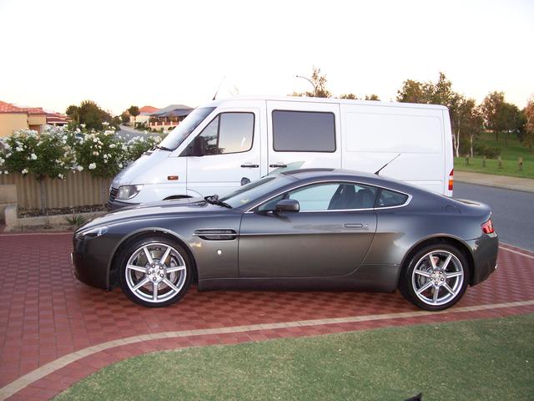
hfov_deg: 54.0
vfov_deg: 41.8
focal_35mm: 34
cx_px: 267
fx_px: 524
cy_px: 200
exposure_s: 1/60
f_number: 2.7
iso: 125
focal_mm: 5.6
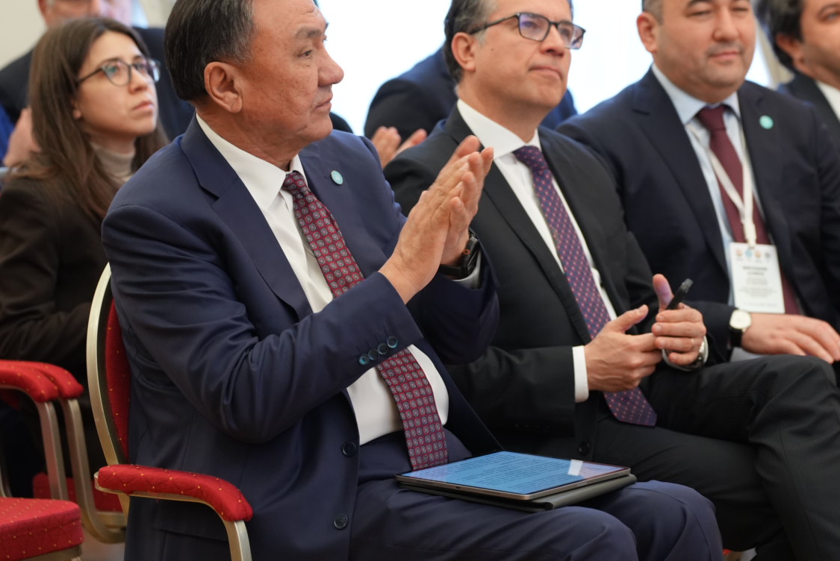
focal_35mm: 135
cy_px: 202
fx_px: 3152
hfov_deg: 15.2
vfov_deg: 10.2
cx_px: 508
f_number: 3.2
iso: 1600
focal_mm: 94
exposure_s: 1/160
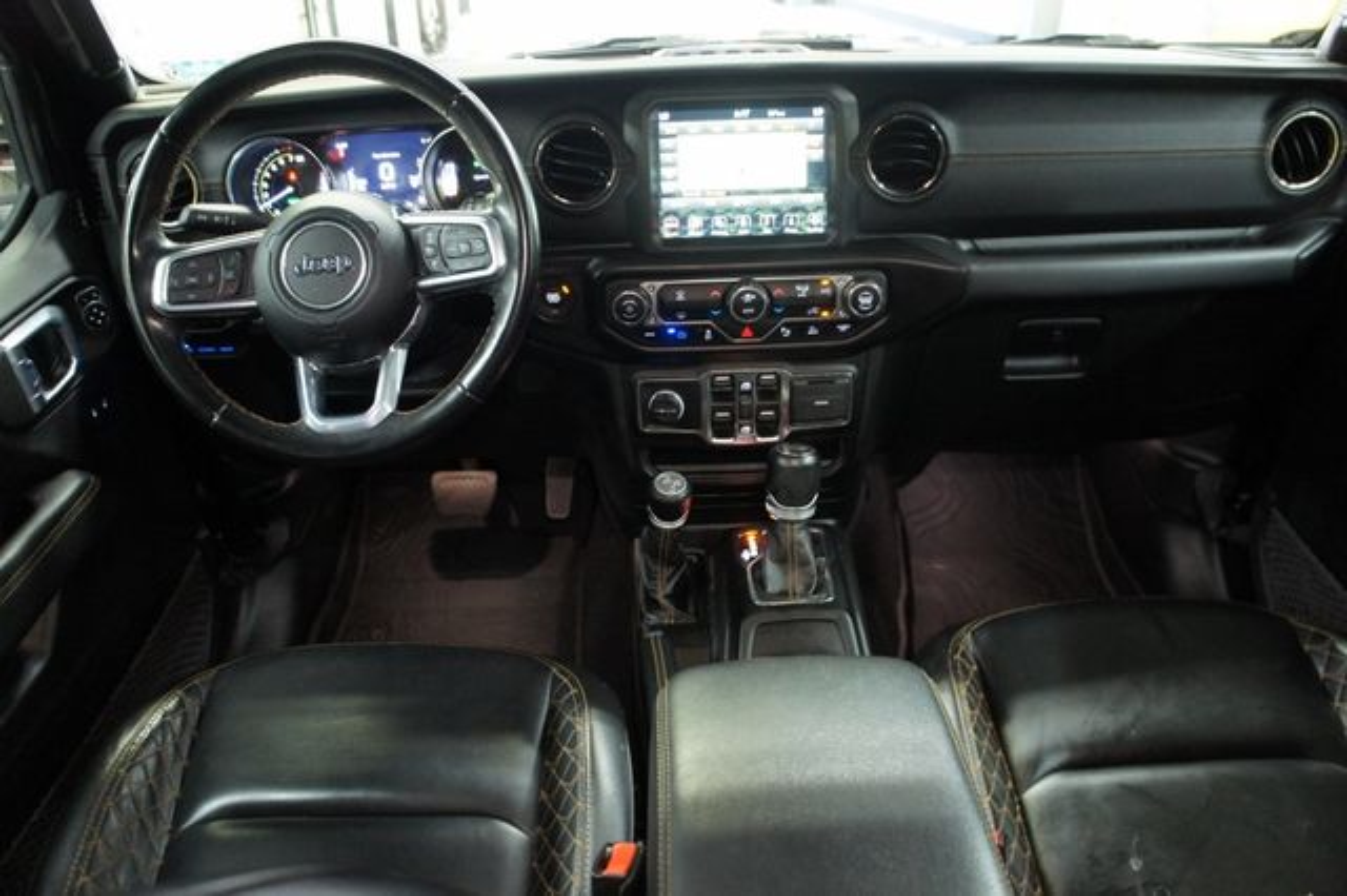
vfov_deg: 47.9
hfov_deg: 67.4
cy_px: 448
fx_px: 1010
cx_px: 674
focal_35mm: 27
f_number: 3.5
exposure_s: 1/15
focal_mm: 18
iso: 1600
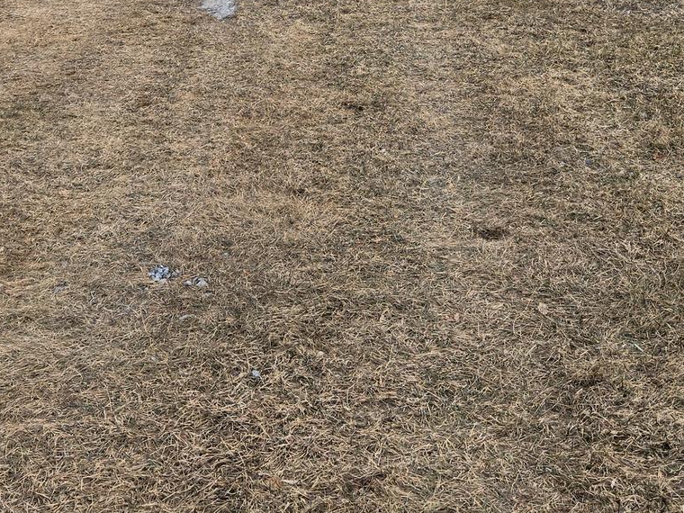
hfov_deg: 31.1
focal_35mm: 62
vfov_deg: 22.3
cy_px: -56
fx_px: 1225
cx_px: 284
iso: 25
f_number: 1.8
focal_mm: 5.4
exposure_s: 1/720
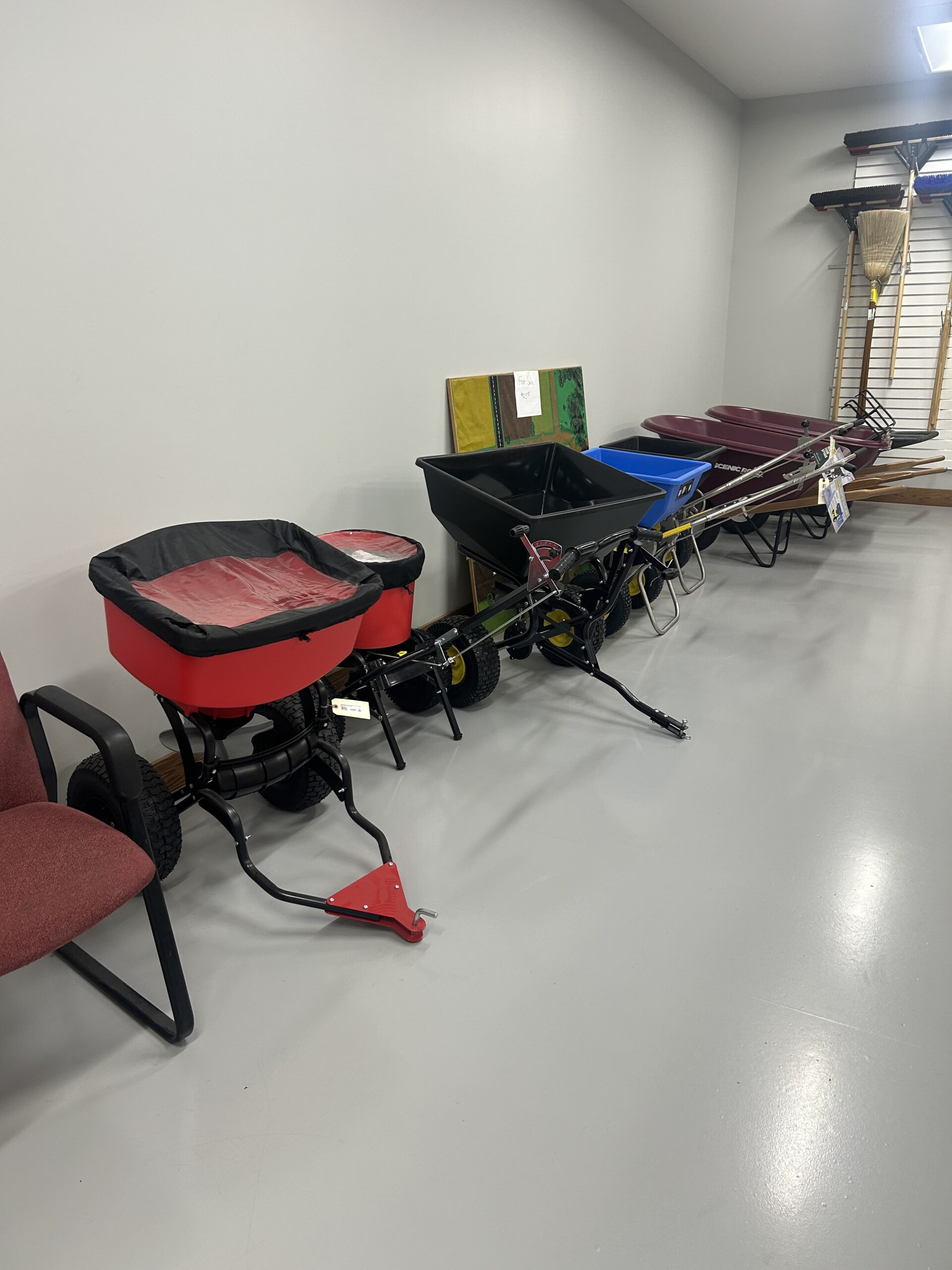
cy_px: 635
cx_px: 476
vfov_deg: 67.3
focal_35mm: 26
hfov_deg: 53.1
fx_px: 953
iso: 100
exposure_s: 1/100
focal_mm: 5.7
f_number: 1.5
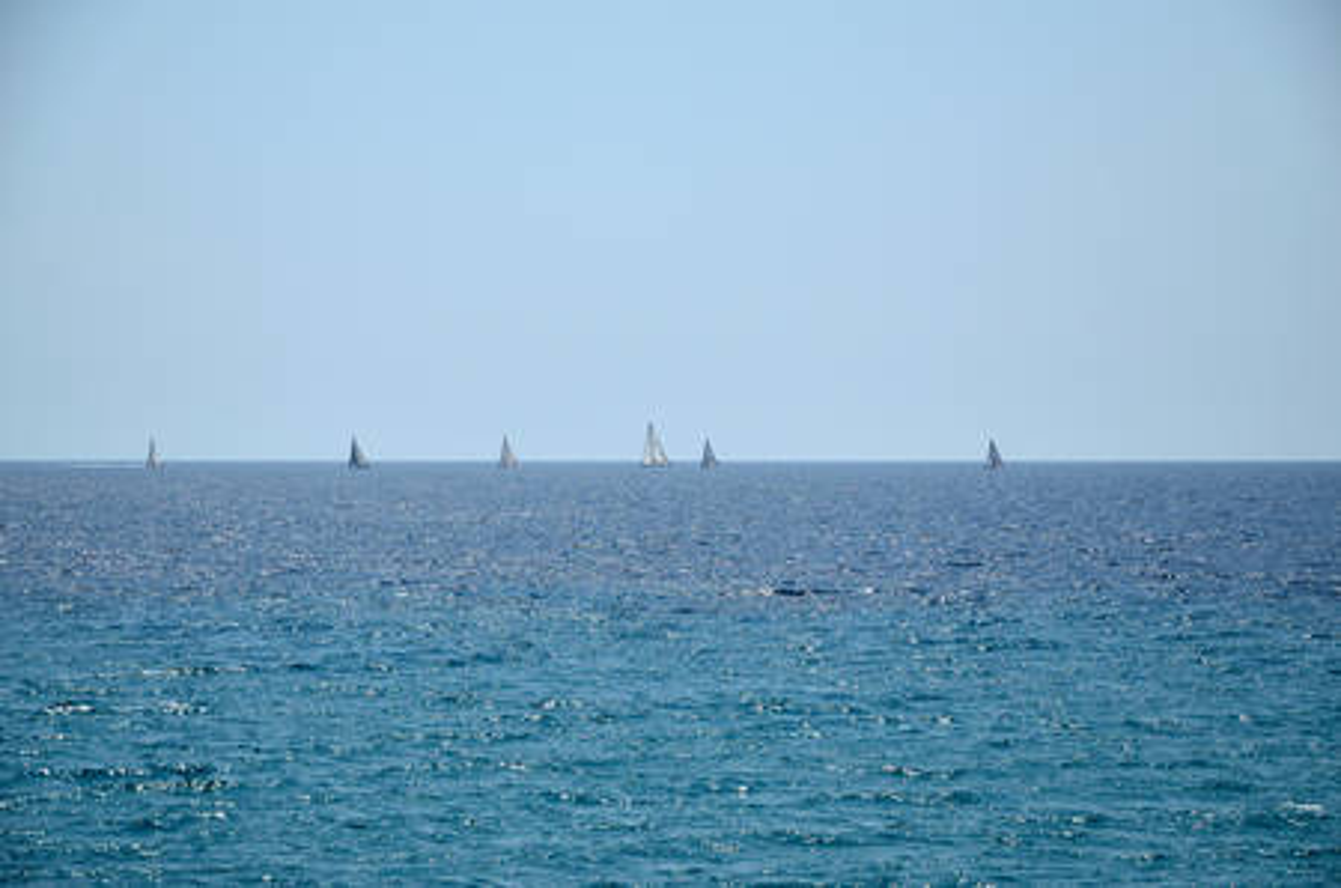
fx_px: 4461
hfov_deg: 17.1
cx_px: 670
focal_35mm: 120
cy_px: 444
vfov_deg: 11.4
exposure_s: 1/1250
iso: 100
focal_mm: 80
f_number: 5.6
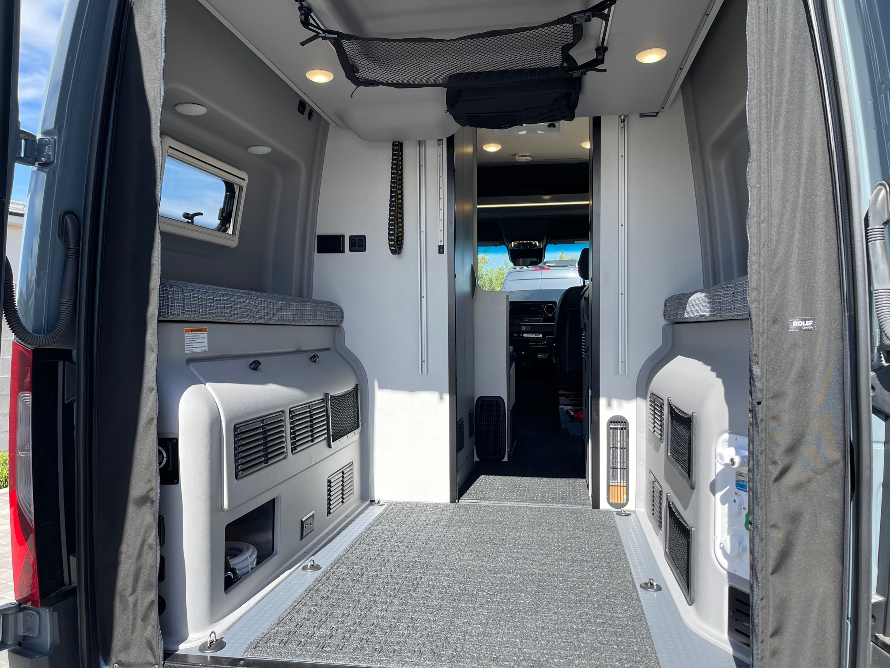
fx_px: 668
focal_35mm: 26
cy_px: 334
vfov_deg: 53.1
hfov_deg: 67.3
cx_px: 445
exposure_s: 1/1078
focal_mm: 5.1
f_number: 1.6
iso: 32
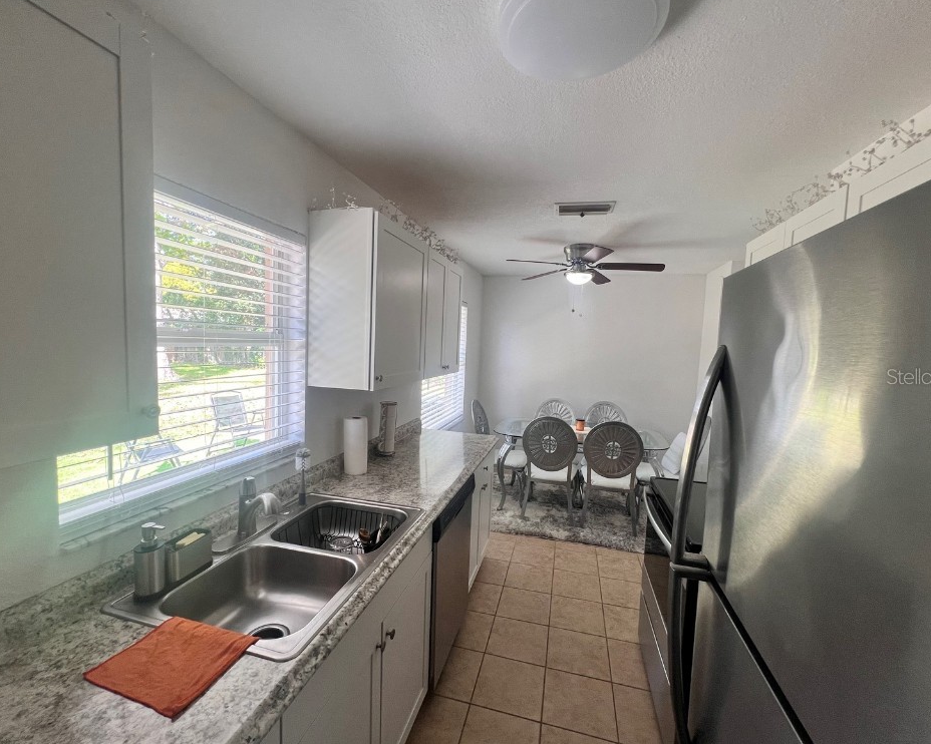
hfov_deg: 100.7
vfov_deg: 88.0
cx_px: 468
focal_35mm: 14
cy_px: 376
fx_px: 386
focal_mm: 1.57
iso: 80
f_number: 1.8
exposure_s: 1/120
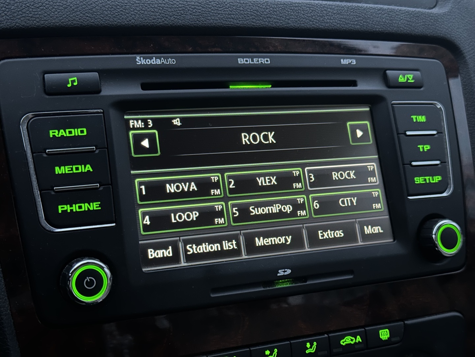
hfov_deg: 39.7
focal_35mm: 48
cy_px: 178
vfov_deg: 30.3
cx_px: 238
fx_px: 659
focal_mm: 6.86
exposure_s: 1/9
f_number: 1.78
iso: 640
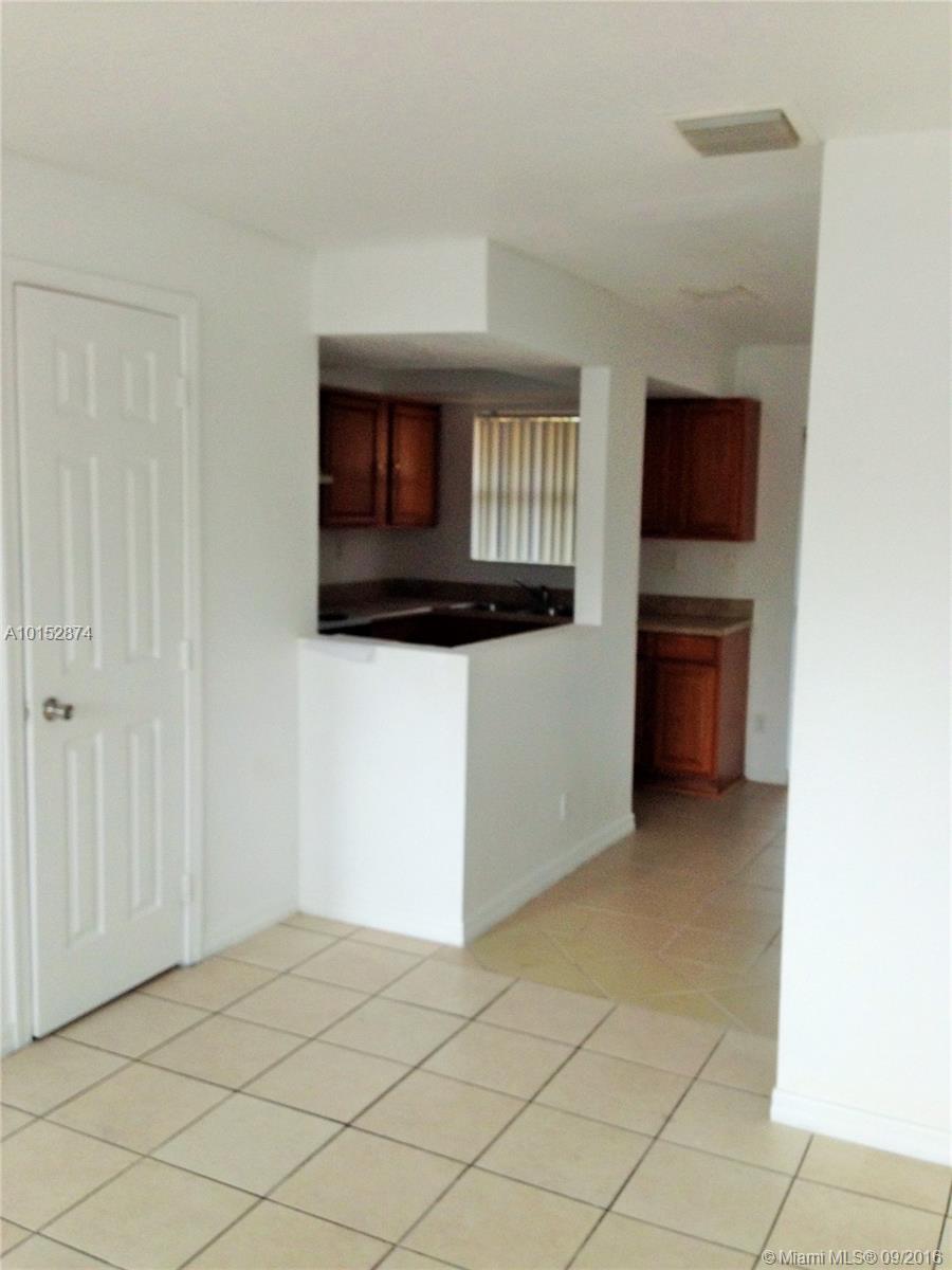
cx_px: 476
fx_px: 1210
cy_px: 635
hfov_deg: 42.9
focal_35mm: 33
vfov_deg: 55.4
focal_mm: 4.12
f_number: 2.4
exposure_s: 1/120
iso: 100
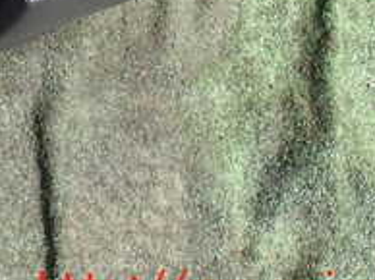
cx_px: -104
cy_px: -120
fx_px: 1006
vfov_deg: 14.9
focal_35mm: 93
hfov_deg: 19.6
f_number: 3.2
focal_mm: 5.4
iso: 100
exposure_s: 1/400
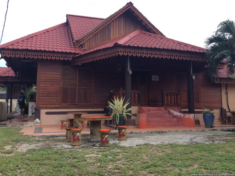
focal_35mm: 33
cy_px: 87
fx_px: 224
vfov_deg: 42.9
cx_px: 114
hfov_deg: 55.3
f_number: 2.4
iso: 32
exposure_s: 1/433
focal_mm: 3.3
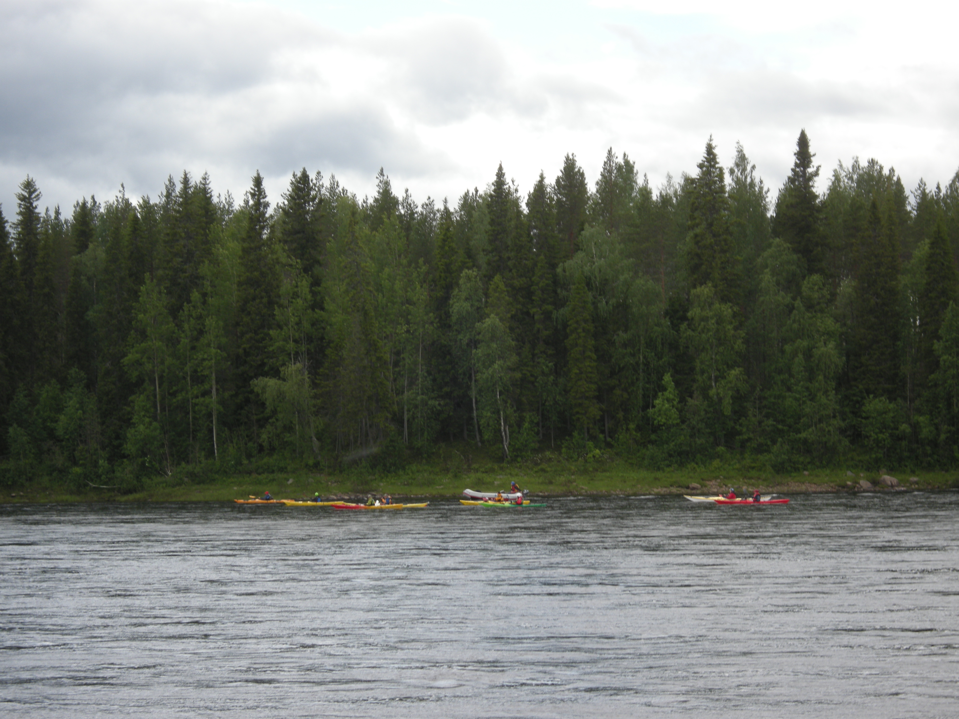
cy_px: 360
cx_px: 480
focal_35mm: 111
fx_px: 3075
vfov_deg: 13.3
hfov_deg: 17.7
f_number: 5.4
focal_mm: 23.7
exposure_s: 1/162
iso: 64
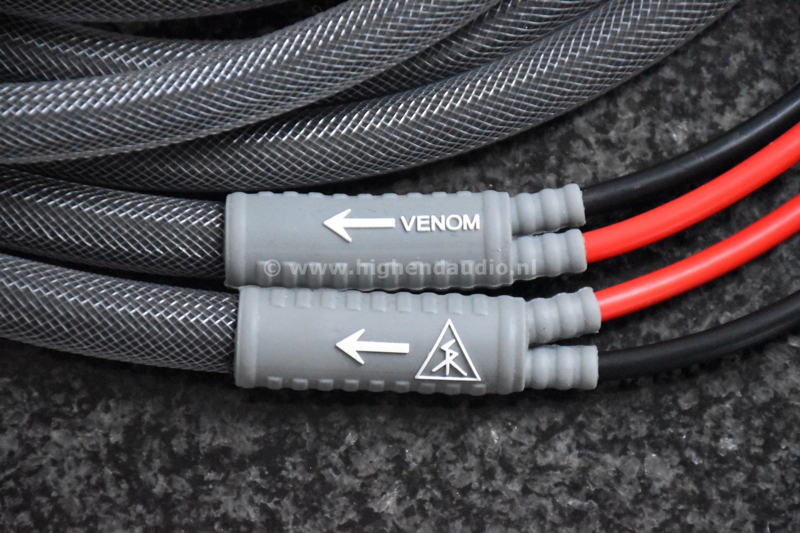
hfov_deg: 9.8
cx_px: 400
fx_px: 4666
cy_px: 266
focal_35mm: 210
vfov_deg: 6.5
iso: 11400
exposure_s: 1/500
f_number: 5.6
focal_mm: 140
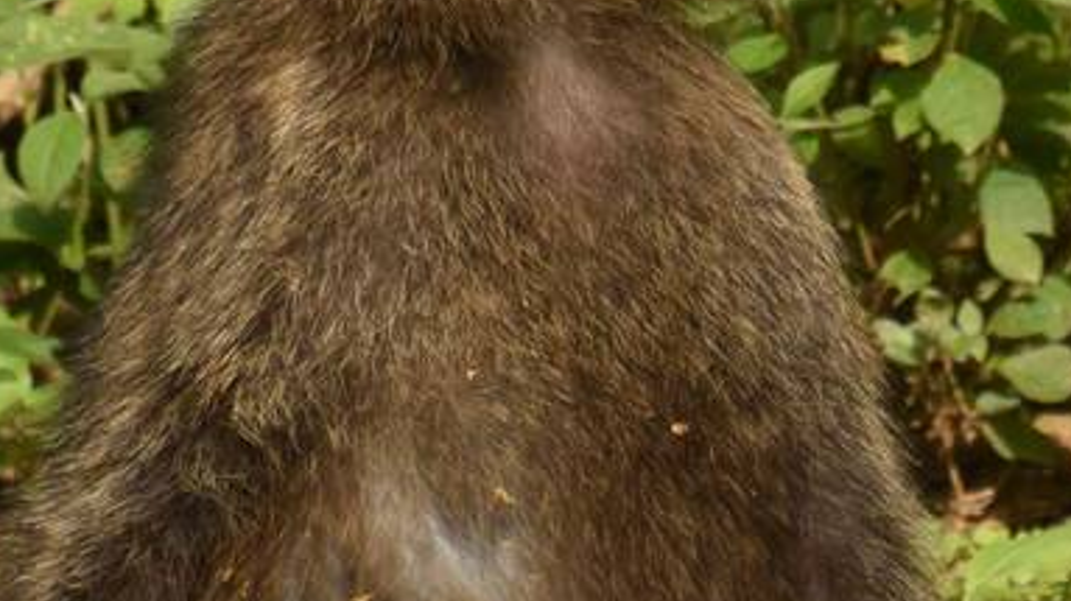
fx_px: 25154
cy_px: 507
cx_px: 1133
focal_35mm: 886
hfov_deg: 2.4
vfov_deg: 1.4
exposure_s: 1/800
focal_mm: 135
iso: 640
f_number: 6.3
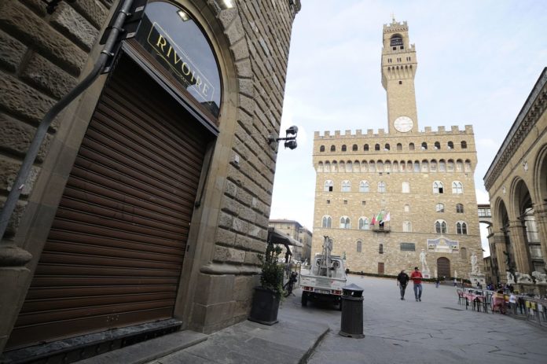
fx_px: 213
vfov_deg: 81.1
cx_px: 274
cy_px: 182
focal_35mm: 14
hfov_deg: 104.3
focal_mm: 14
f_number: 4
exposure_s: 1/640
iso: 400
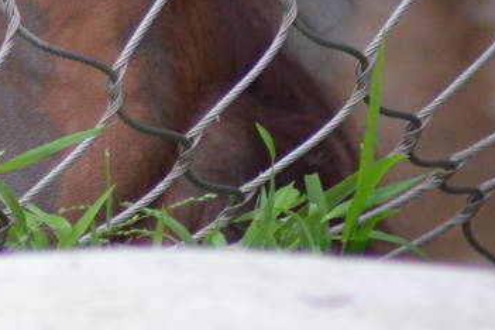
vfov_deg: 1.0
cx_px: -357
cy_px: -343
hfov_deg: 1.5
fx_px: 18781
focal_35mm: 1366
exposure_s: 1/500
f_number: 4.8
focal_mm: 200
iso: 1400
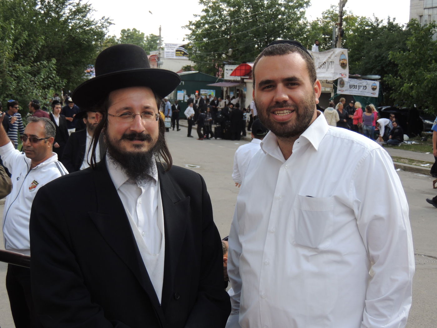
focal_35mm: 60
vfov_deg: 24.4
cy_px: 164
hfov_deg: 32.2
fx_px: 757
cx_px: 218
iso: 100
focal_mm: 10.7
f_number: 3.7
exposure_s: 1/250
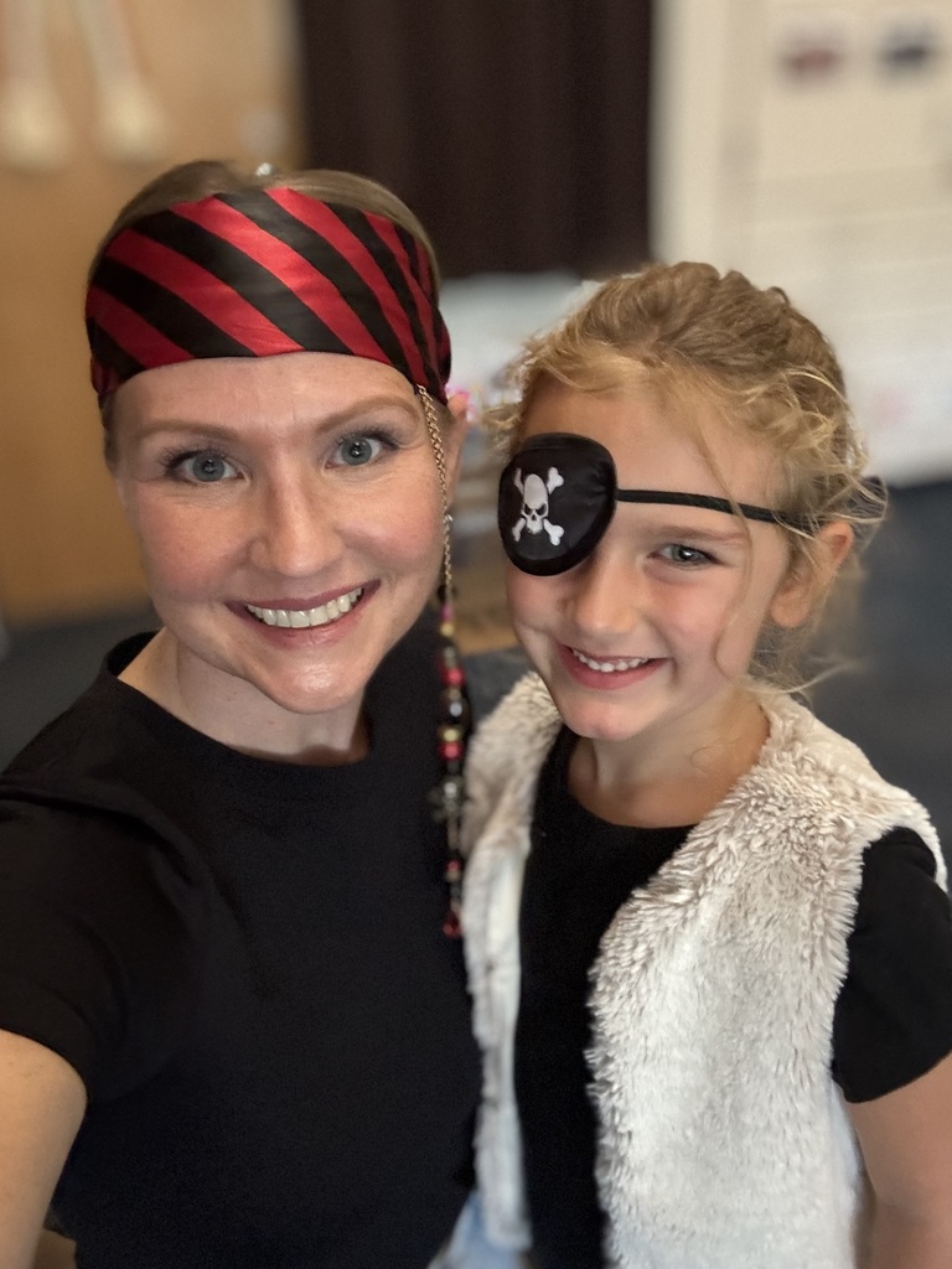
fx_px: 1100
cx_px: 476
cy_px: 634
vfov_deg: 60.0
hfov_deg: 46.8
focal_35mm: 30
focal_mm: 2.69
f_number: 1.9
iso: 640
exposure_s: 1/30
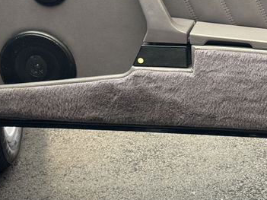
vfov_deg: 13.8
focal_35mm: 105
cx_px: 220
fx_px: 810
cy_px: -9
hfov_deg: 18.5
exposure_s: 1/50
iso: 250
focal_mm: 6.76
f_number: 1.78
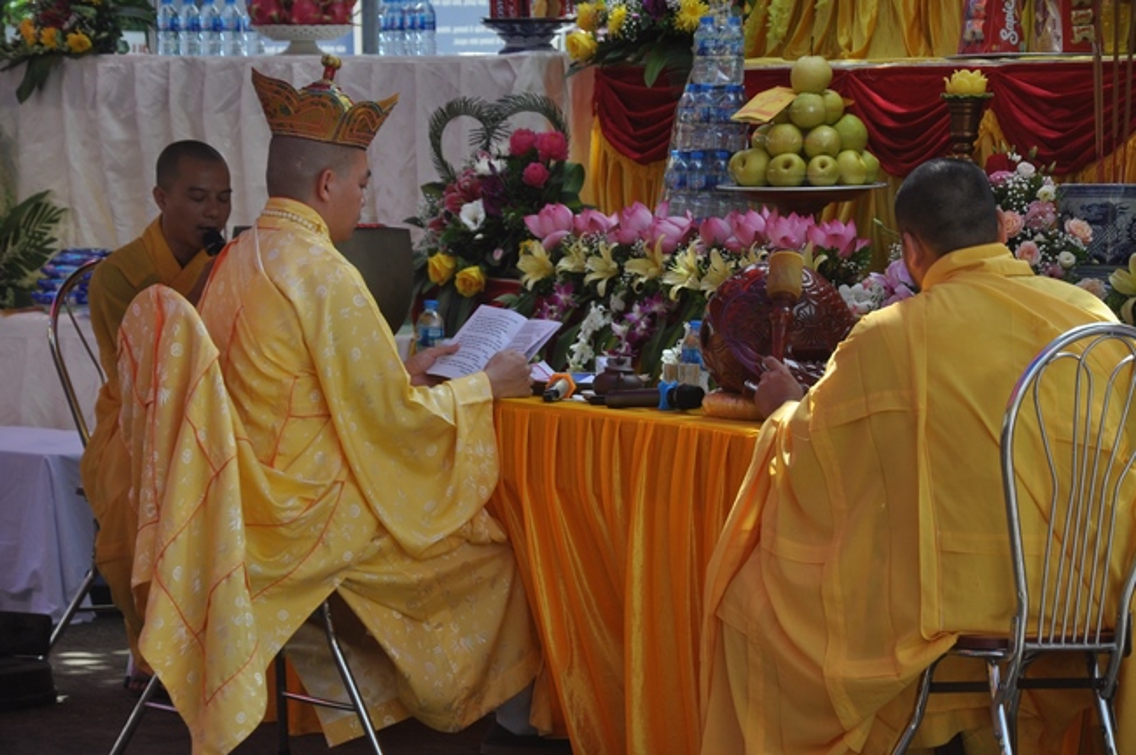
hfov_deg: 14.0
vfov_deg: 9.3
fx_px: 4634
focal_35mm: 147
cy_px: 378
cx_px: 568
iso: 400
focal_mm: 98
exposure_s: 1/400
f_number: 5.6
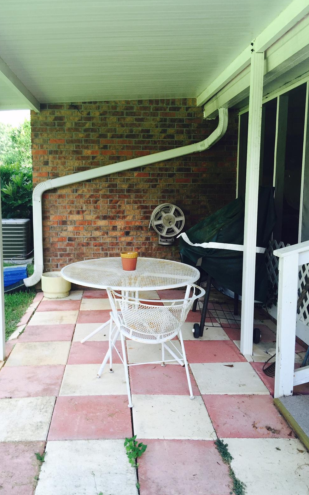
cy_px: 243
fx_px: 431
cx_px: 139
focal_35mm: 32
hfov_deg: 39.4
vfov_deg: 59.6
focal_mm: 4.15
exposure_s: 1/168
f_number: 2.2
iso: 32
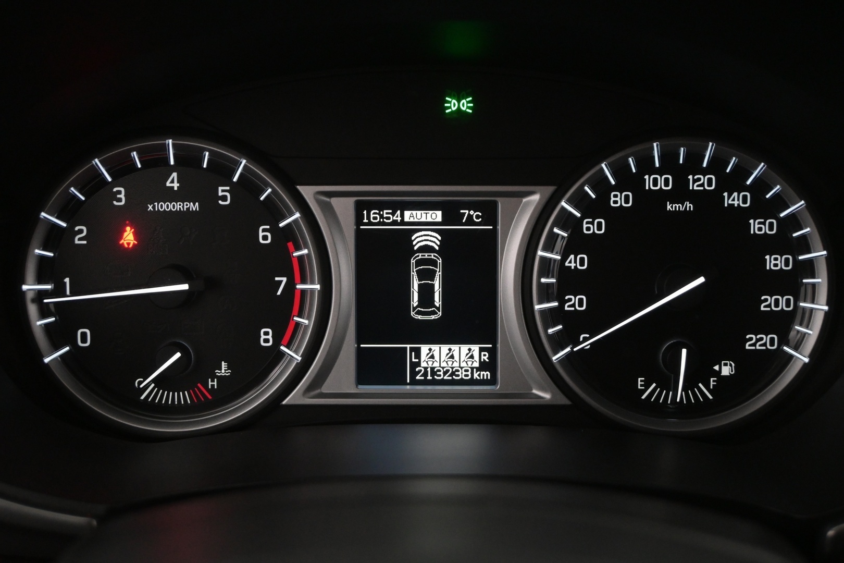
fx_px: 1143
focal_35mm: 49
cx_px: 422
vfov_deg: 27.7
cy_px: 282
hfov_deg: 40.5
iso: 2500
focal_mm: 32.5
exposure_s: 1/60
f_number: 5
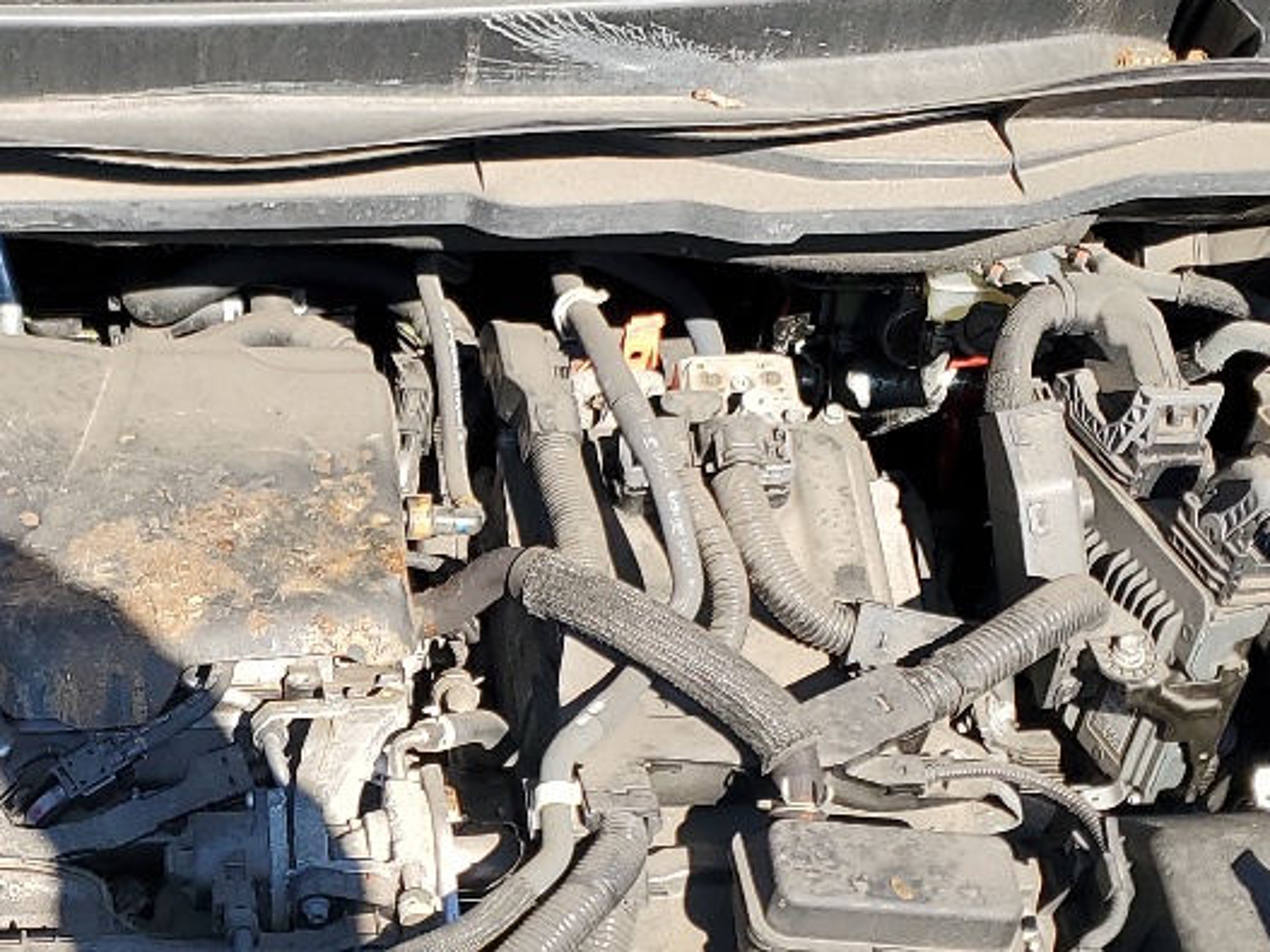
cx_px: 212
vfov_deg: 18.6
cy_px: 586
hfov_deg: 24.2
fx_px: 2898
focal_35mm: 79
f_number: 1.5
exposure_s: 1/1111
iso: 50
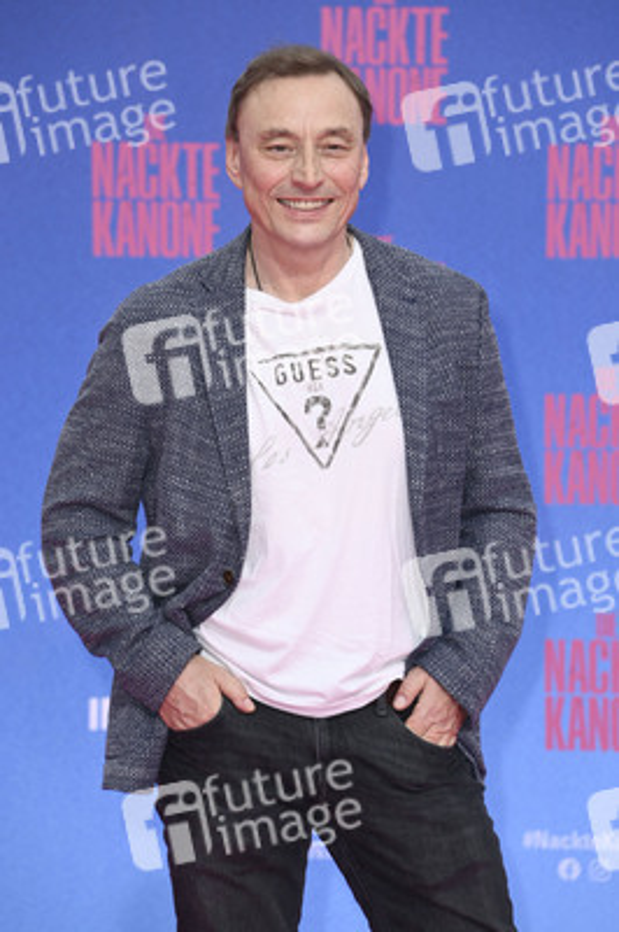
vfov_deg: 12.8
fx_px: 4134
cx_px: 310
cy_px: 466
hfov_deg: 8.6
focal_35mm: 160
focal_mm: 160
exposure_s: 1/250
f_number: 6.3
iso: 250
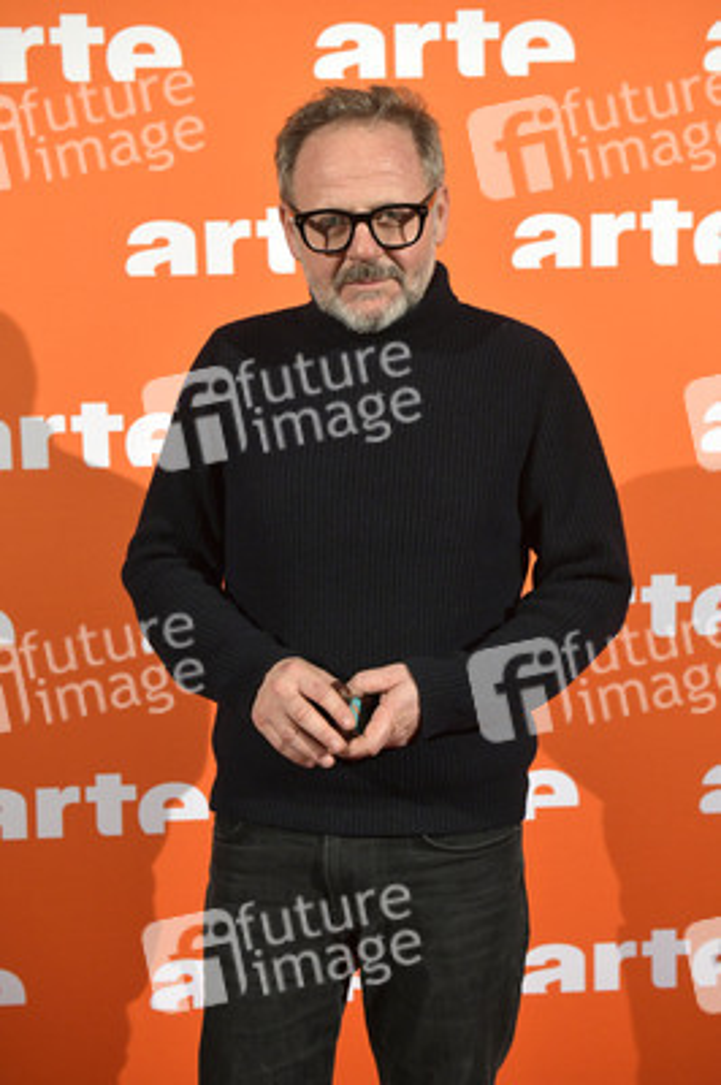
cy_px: 542
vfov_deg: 35.7
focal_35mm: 56
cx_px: 360
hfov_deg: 24.2
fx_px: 1685
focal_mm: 56
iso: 2000
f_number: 5.6
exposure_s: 1/160
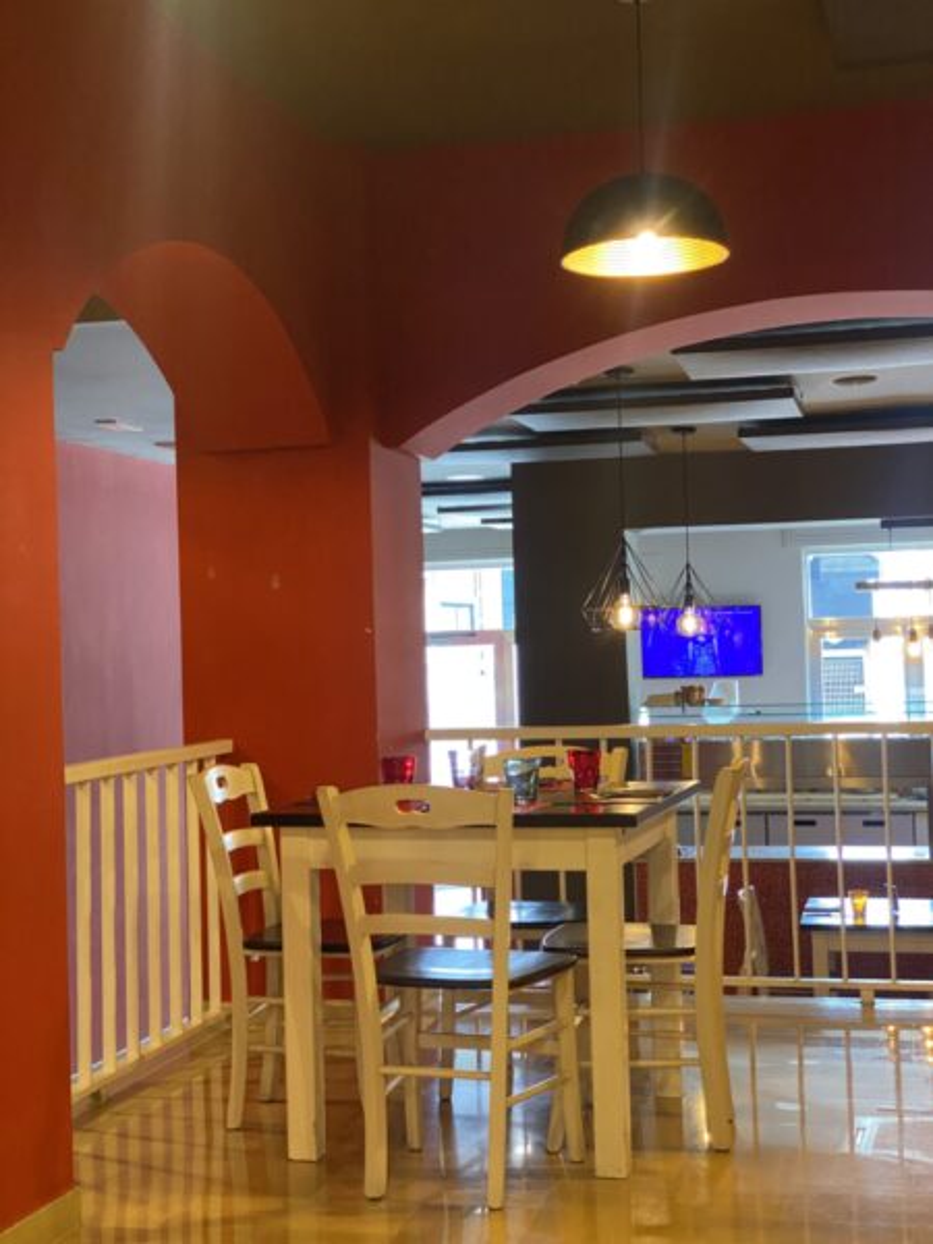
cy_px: 622
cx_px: 466
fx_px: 1869
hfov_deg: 28.0
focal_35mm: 52
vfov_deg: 36.8
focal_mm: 6
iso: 400
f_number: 2
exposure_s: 1/50
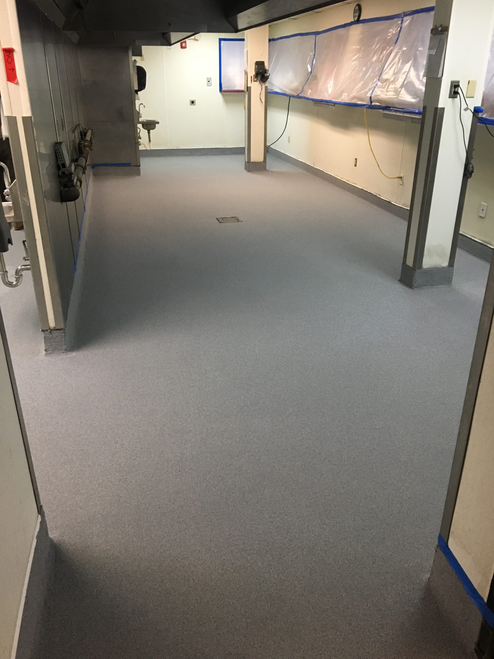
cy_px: 330
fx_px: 552
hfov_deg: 48.2
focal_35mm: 29
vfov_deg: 61.7
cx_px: 247
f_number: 2.2
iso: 125
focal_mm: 4.15
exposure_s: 1/30
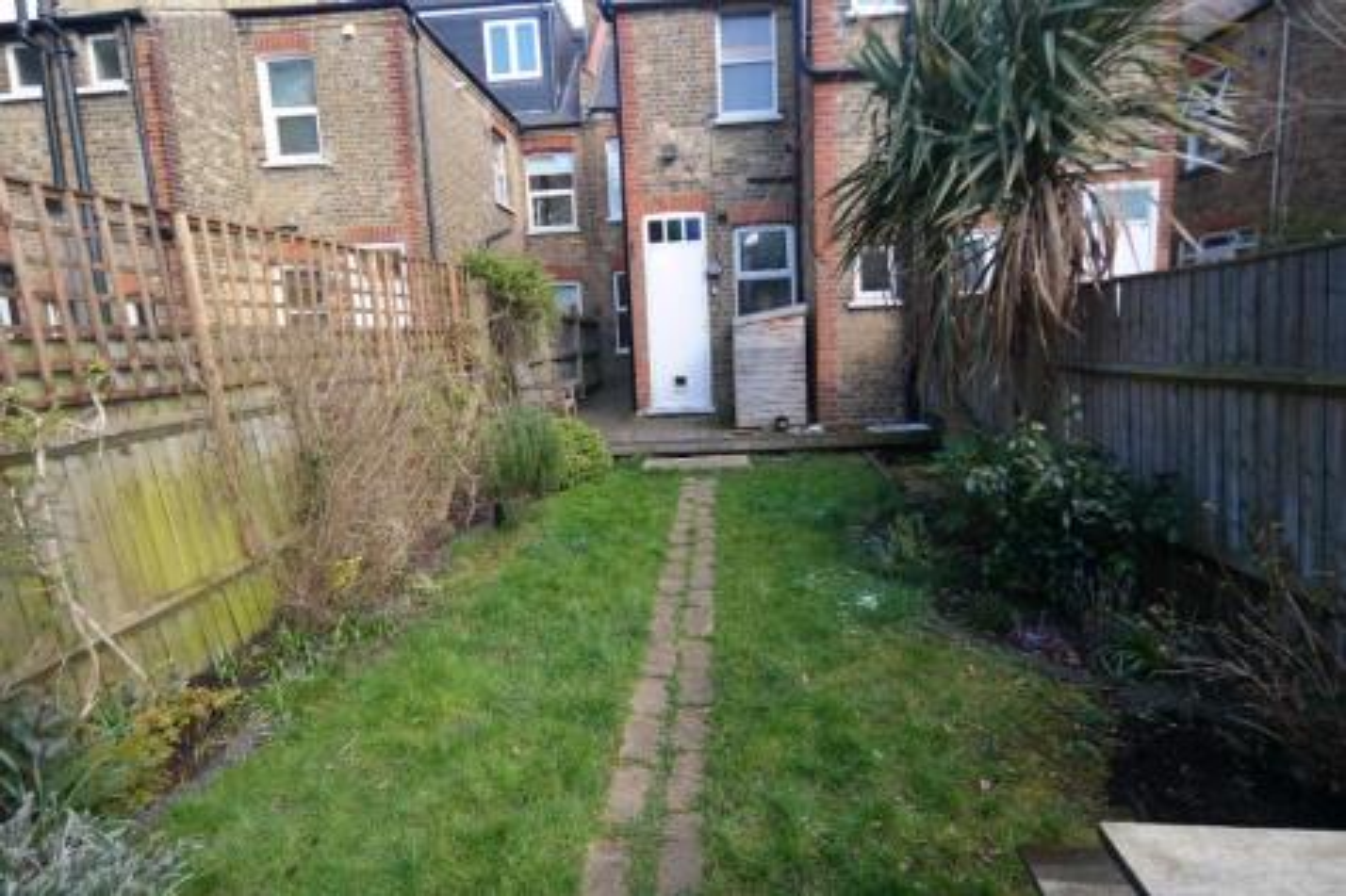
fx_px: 673
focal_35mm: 18
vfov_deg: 67.3
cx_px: 673
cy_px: 448
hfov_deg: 90.0
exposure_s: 1/60
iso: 100
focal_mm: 12
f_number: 4
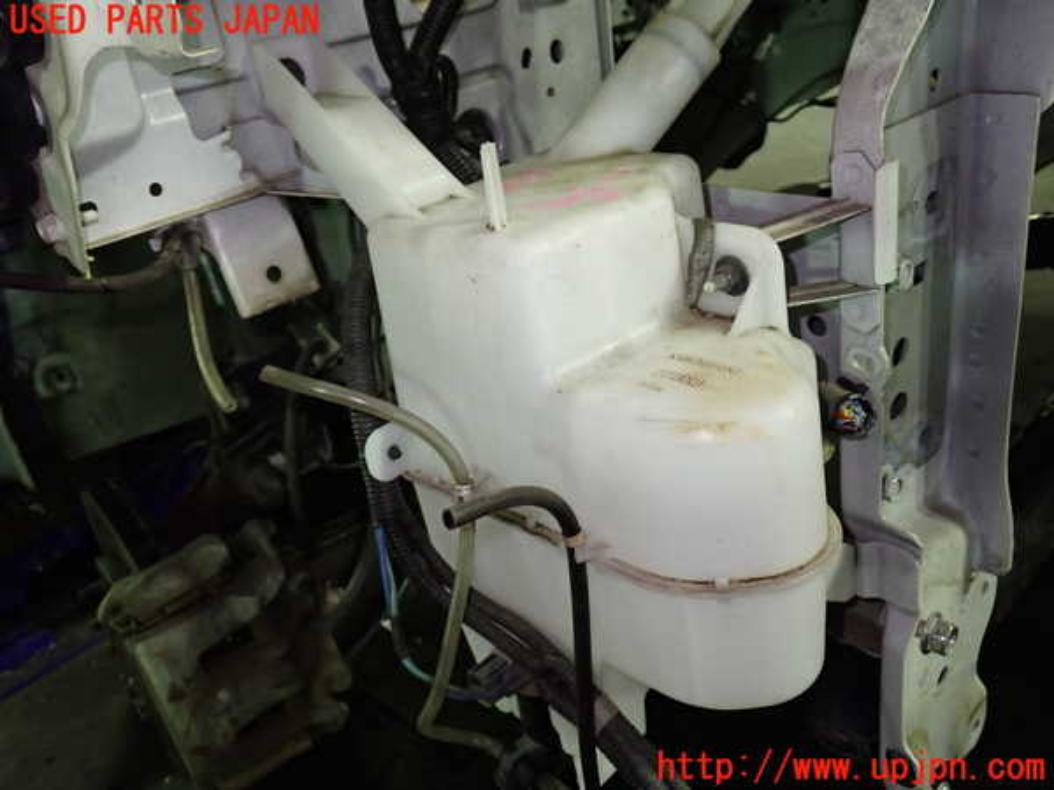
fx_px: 913
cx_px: 527
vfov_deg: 46.8
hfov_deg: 60.0
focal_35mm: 30
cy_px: 395
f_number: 2.3
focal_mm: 5.4
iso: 400
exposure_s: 1/30
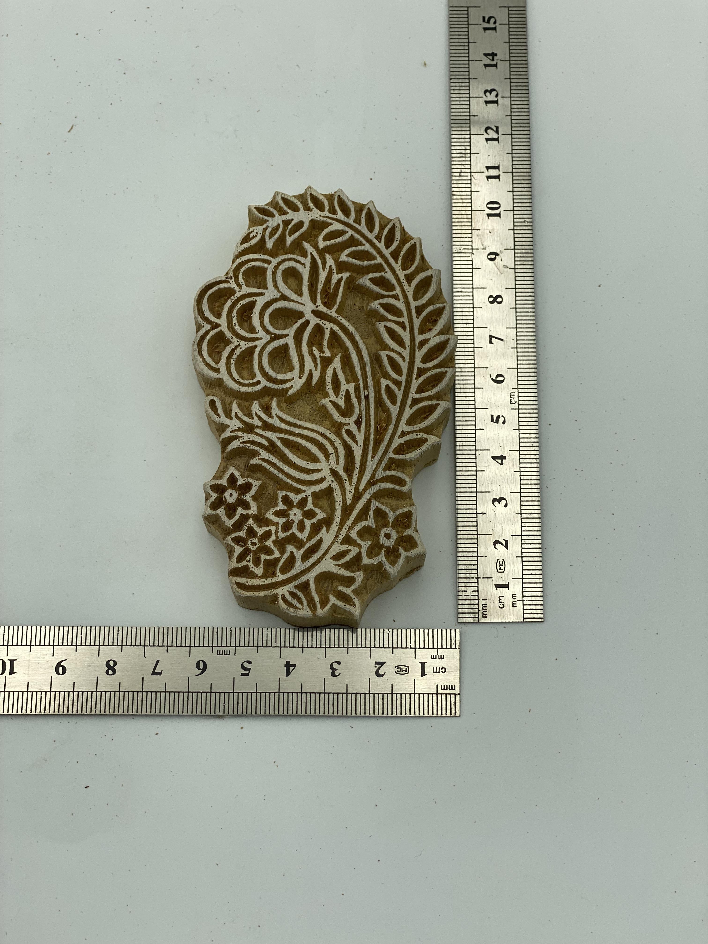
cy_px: 472
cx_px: 354
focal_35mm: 52
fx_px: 1418
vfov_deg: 36.8
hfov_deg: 28.0
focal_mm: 6
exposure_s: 1/773
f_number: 2
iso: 20
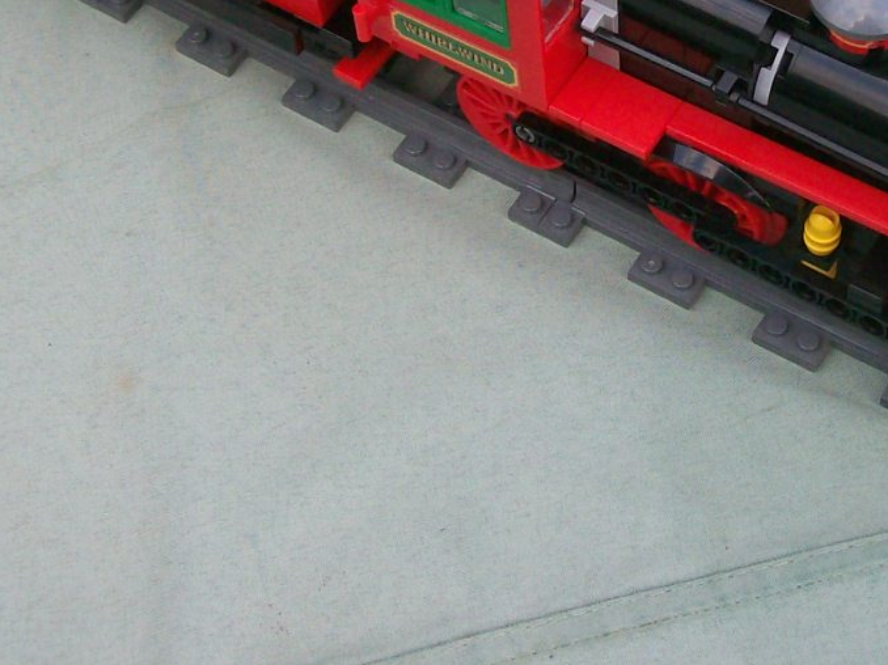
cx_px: 705
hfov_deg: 22.7
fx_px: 2180
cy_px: 93
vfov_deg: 17.2
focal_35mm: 85
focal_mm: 6
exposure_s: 1/89.2
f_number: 2.7
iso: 80
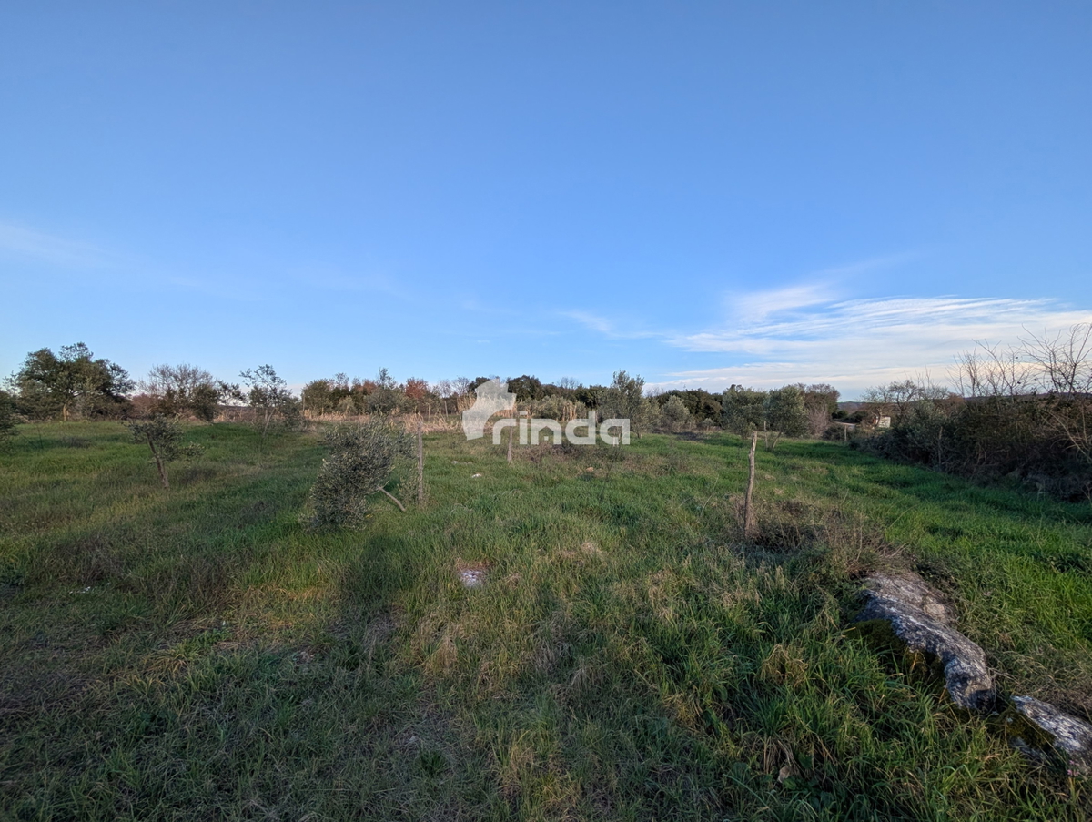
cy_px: 411
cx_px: 546
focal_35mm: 12
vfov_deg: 94.6
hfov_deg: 110.5
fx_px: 379
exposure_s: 1/1672
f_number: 1.7
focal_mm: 2.02
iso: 55
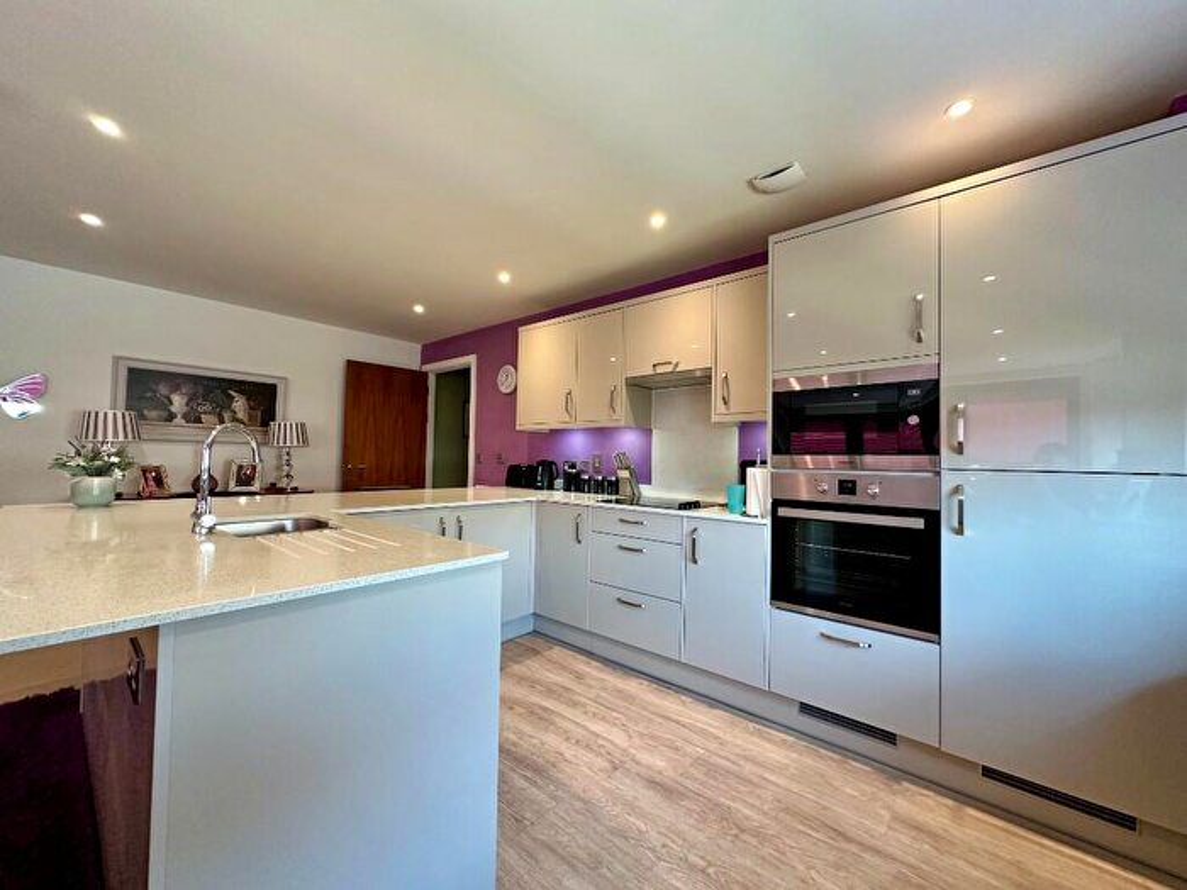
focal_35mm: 14
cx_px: 594
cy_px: 445
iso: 320
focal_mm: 2.22
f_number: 2.2
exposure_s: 1/100
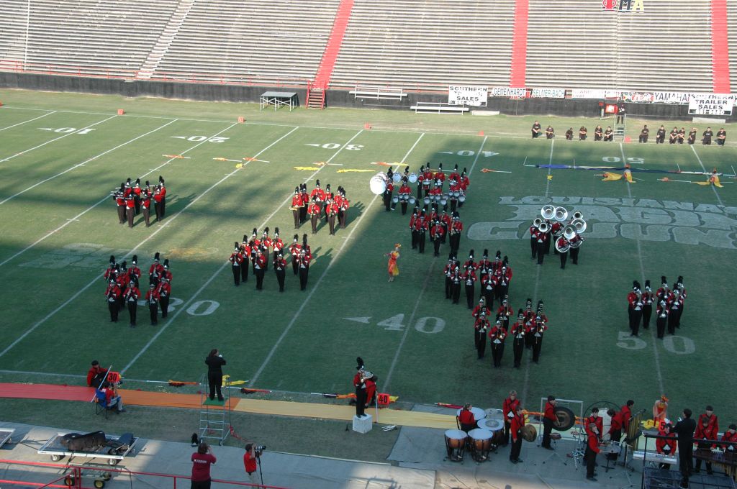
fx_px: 1165
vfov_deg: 23.7
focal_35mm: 57
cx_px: 368
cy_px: 244
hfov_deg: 35.1
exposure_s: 1/200
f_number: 7.1
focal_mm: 38
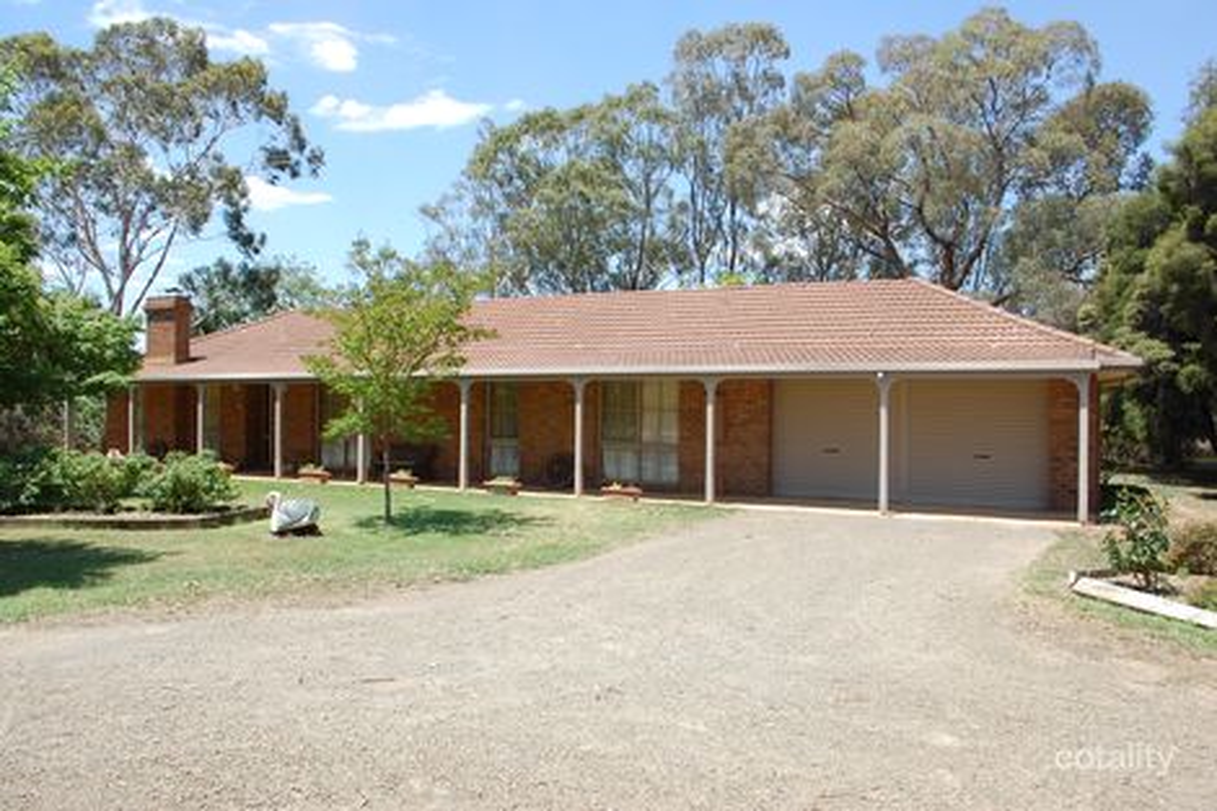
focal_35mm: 27
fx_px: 912
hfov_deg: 67.4
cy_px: 406
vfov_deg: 47.9
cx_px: 608
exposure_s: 1/320
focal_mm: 18
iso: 200
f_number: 9
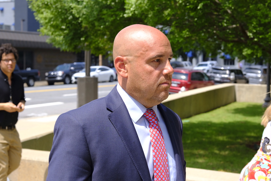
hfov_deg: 27.0
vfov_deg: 18.2
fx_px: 565
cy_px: 90
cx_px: 136
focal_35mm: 75
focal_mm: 50
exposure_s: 1/800
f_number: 6.4
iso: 500
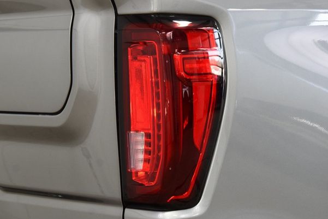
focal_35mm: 99
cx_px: 166
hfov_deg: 20.6
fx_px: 902
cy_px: 107
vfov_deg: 13.8
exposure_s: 1/30
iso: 1600
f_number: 7.1
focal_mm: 62
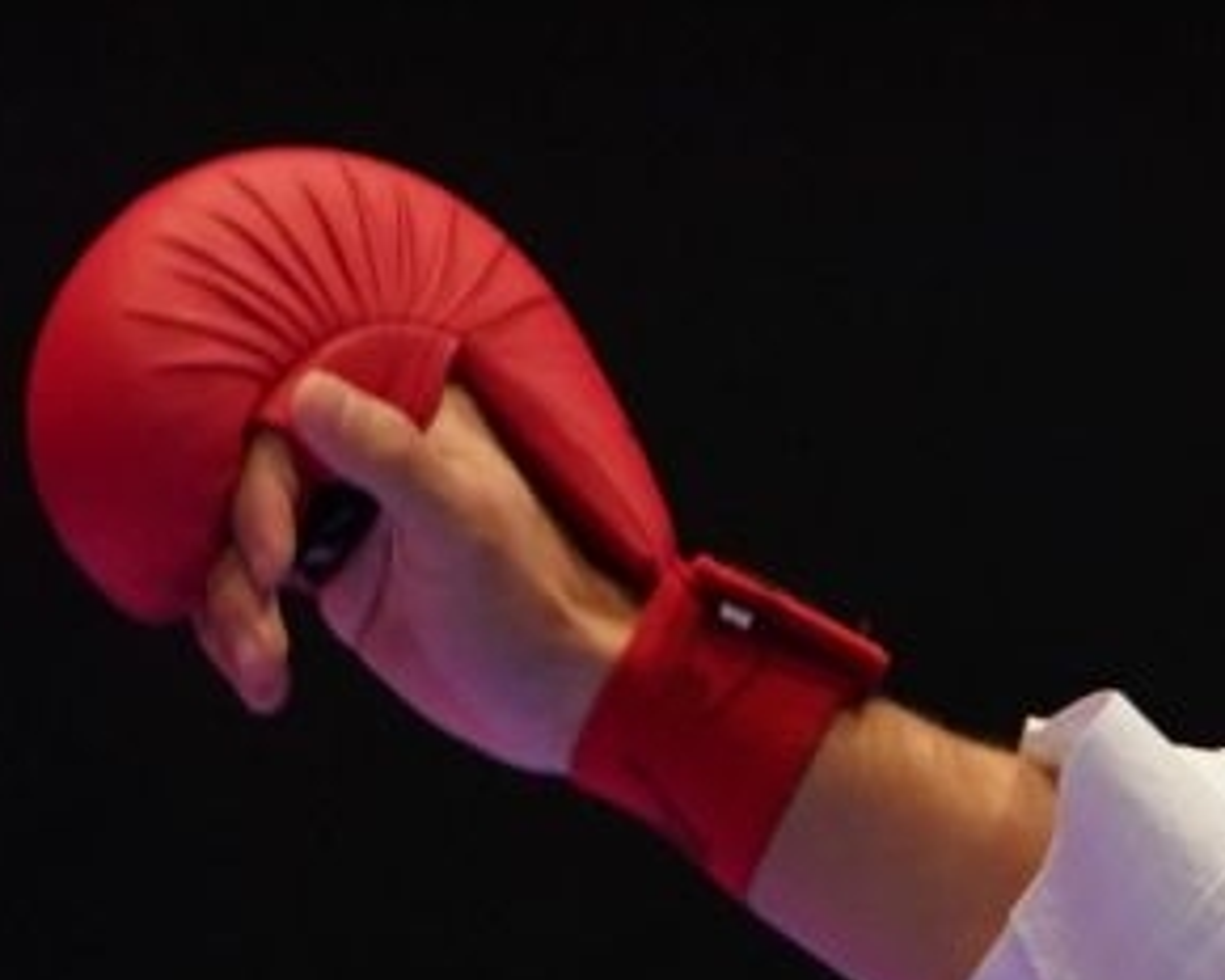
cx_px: 3231
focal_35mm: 1364
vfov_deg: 1.1
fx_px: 49452
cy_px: 258
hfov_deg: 1.4
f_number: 2.8
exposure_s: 1/1000
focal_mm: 156
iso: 1250
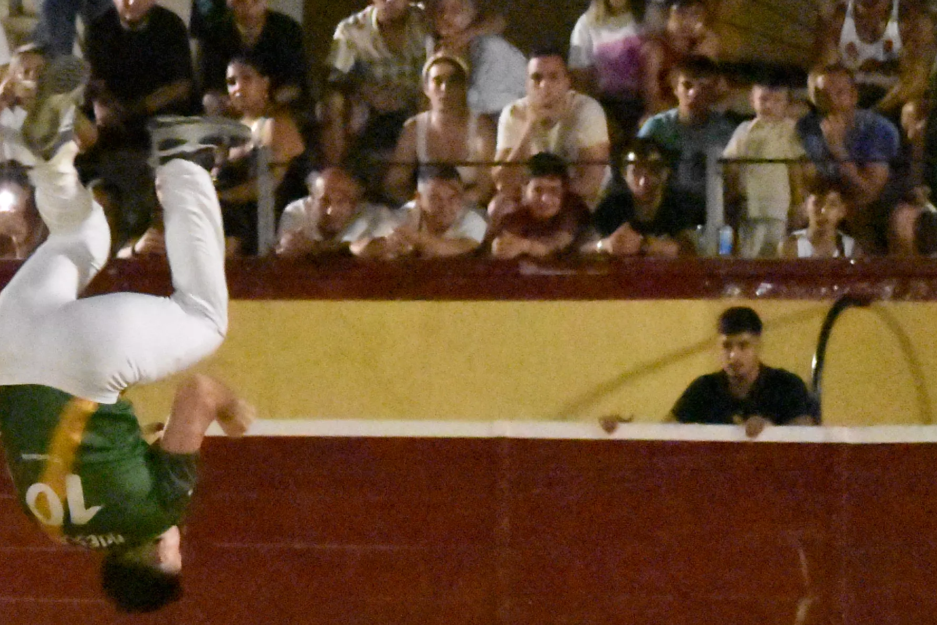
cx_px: -292
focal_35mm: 431
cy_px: 510
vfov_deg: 3.2
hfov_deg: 4.8
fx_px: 11209
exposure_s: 1/400
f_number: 5
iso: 25600
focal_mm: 85
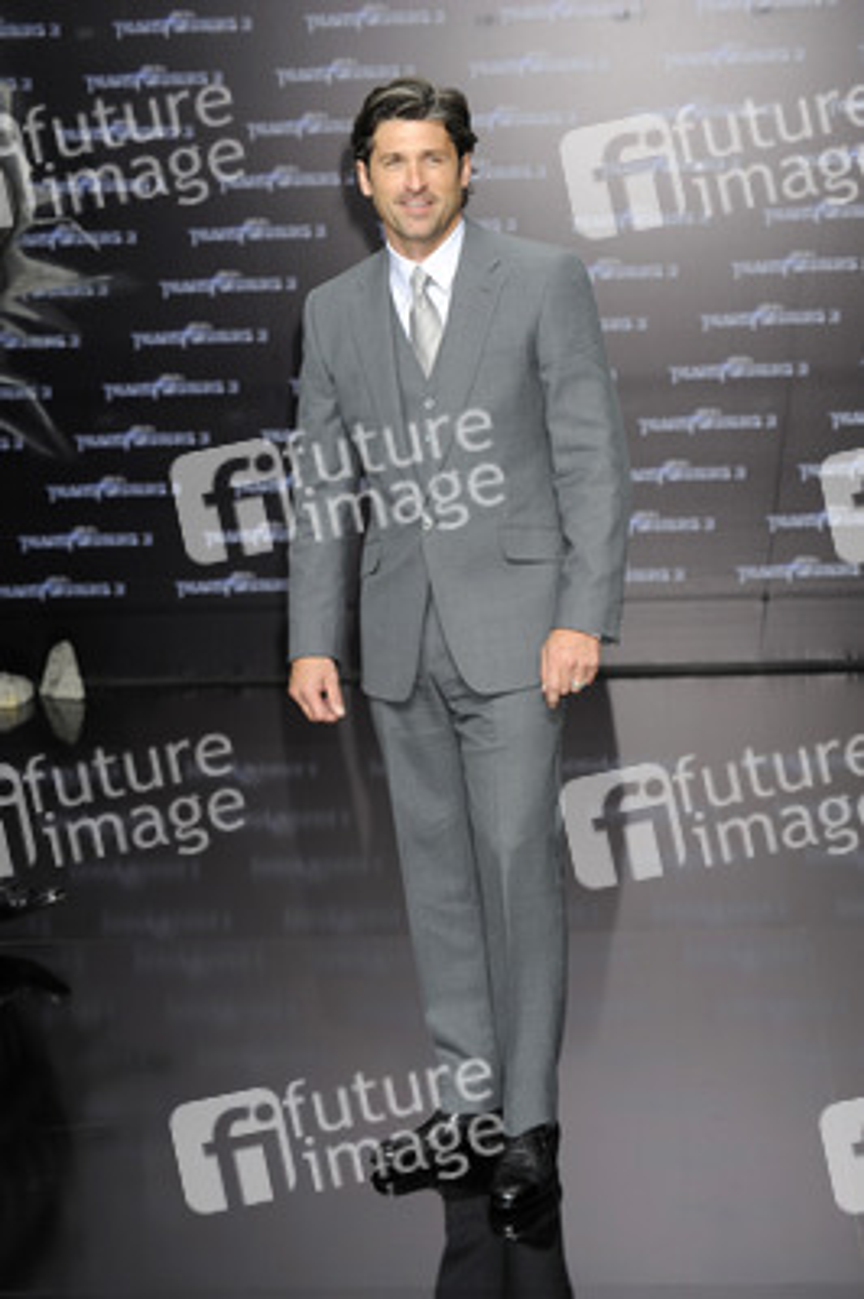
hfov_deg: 16.0
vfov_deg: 23.9
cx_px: 432
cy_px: 650
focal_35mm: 85
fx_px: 3065
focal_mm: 85
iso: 400
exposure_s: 1/200
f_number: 6.3
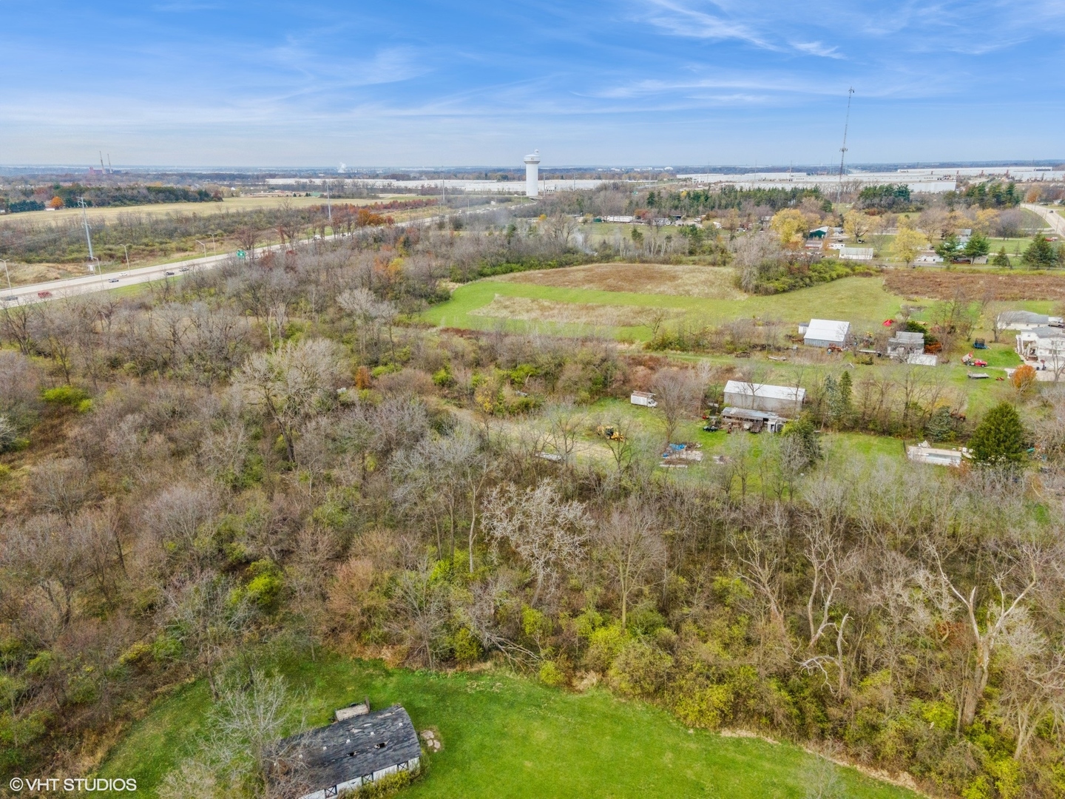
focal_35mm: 24
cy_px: 400
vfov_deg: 56.8
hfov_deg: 71.6
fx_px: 738
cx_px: 532
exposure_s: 1/200
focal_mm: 4.5
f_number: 2.8
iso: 400
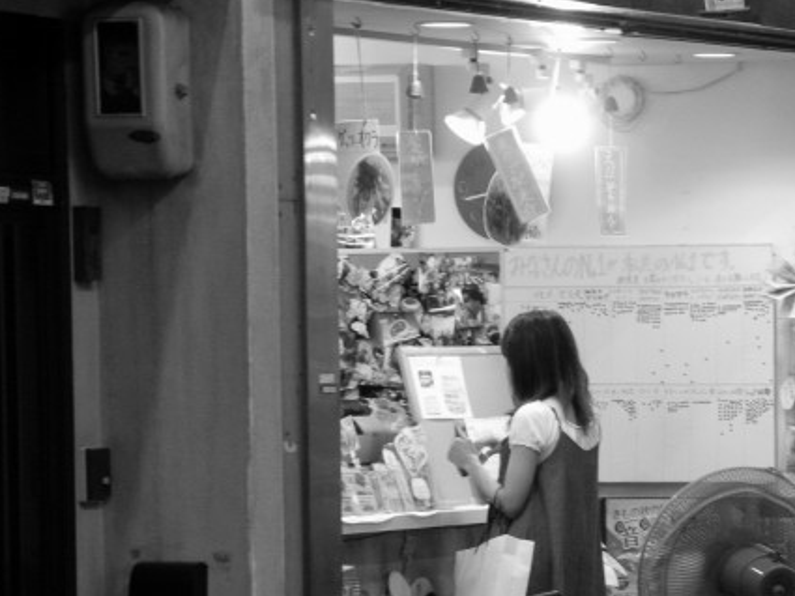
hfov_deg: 7.8
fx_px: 5835
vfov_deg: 5.8
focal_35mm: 254
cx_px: 735
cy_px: 547
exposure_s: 1/16.4
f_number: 5
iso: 400
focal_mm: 28.9
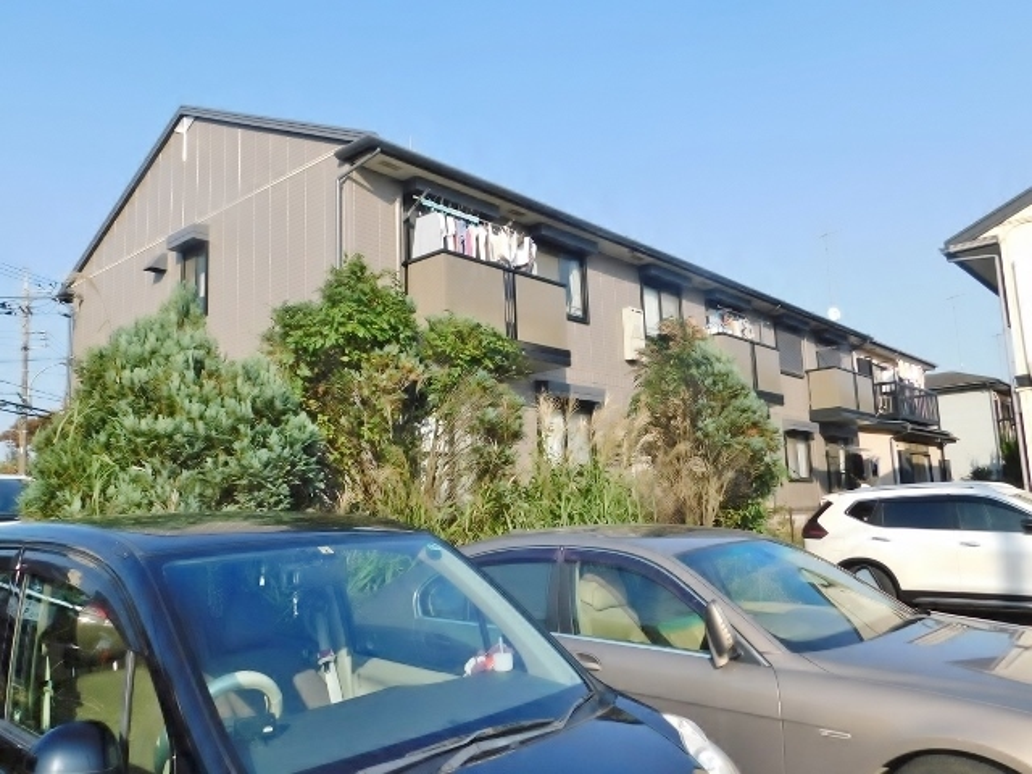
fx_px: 835
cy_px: 387
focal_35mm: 28
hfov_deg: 63.4
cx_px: 516
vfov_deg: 49.7
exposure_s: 1/1000
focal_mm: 4.9
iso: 125
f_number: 3.2
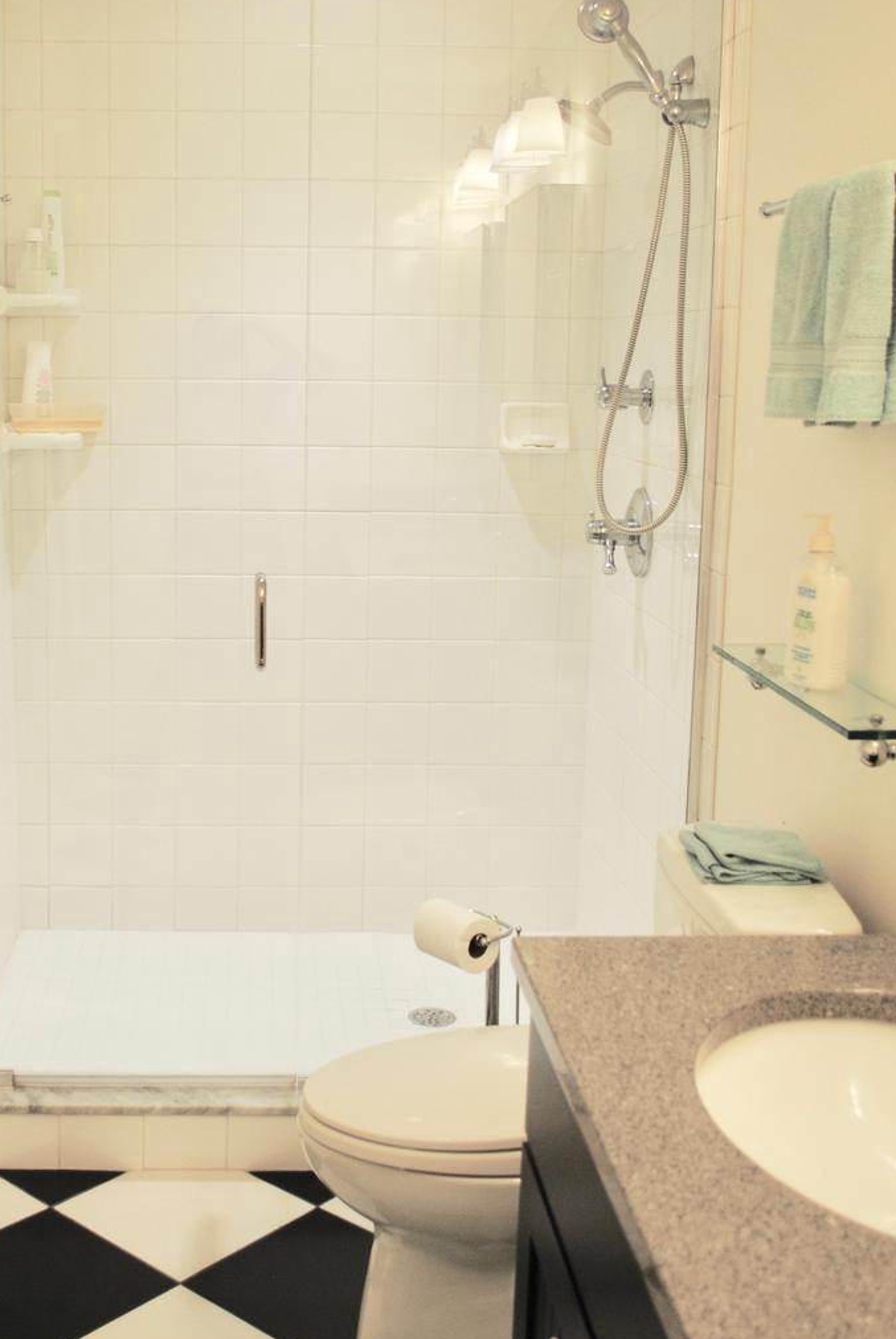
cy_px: 574
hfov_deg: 32.5
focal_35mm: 41
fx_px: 1527
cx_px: 311
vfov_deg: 47.2
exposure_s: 1/40
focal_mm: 18
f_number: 3.5
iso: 200
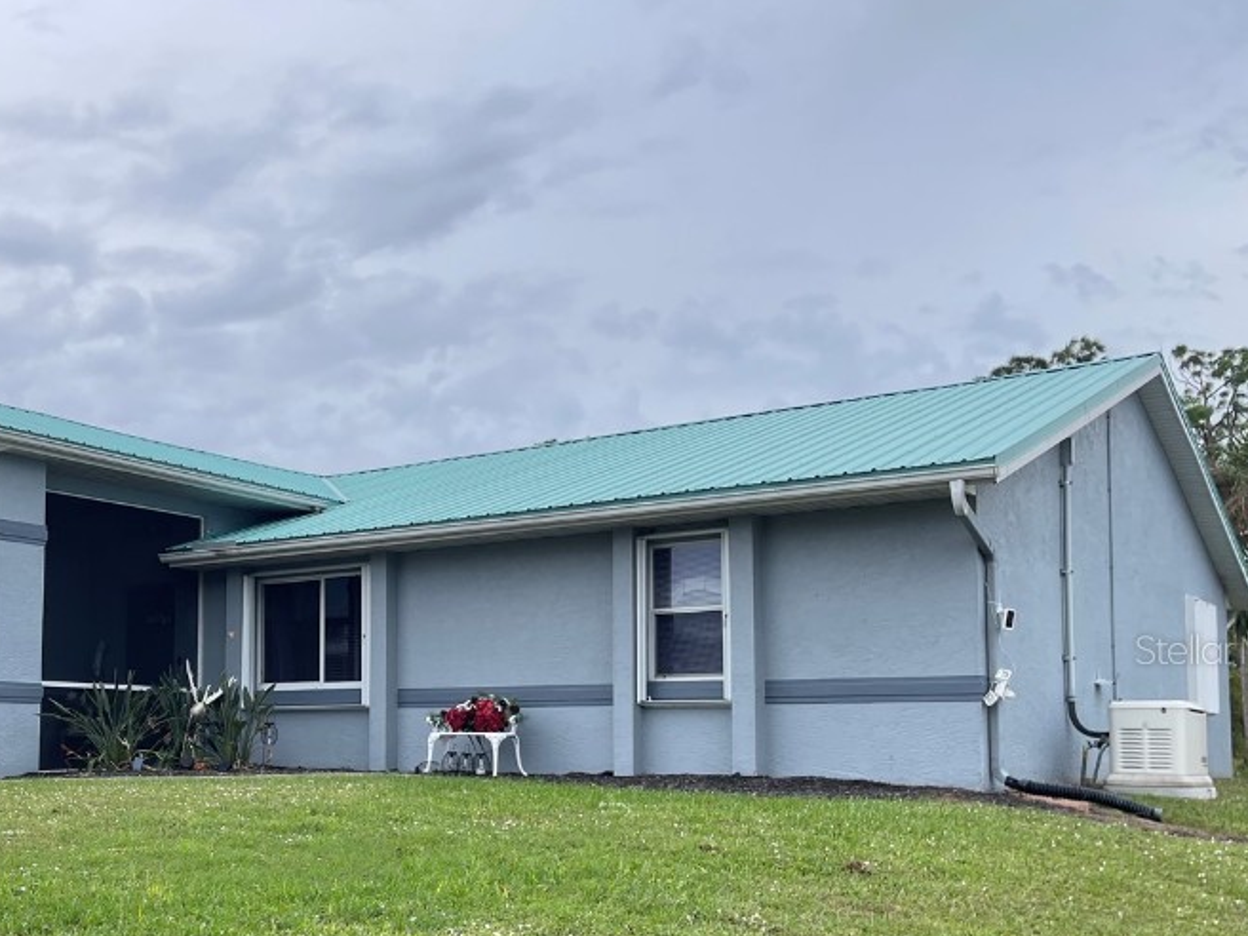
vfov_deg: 36.3
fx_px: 1406
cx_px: 341
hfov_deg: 46.5
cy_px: 649
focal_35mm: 39
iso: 32
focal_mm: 5.1
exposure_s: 1/1575
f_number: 1.6
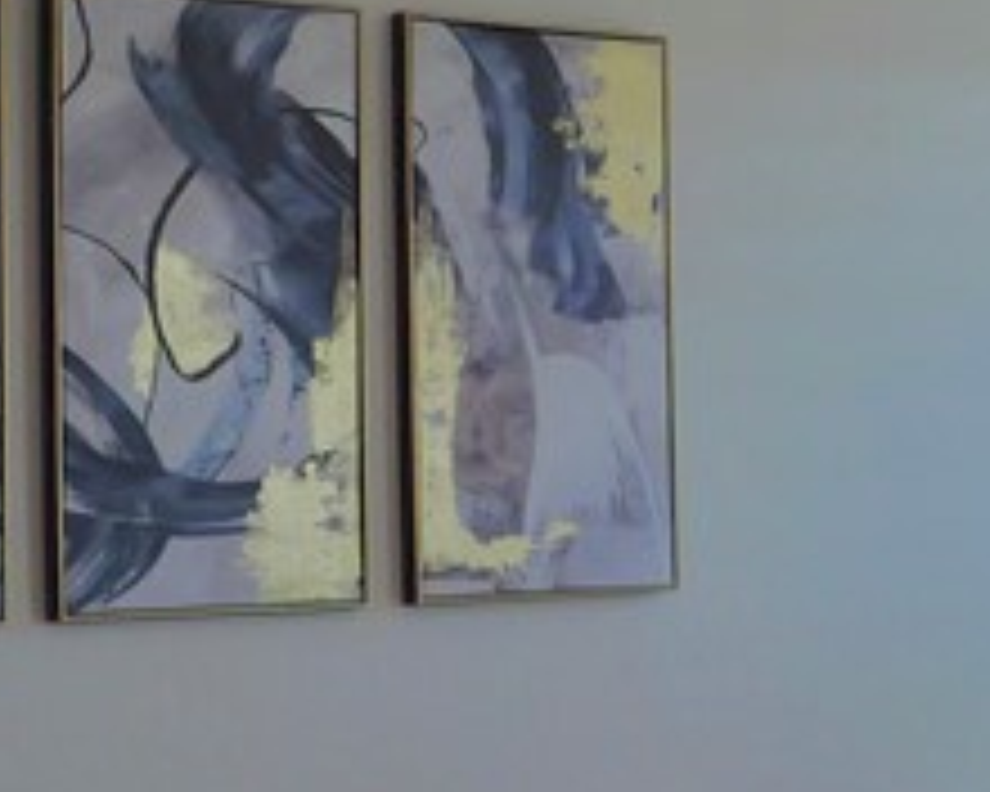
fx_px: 3457
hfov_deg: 13.4
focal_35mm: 118
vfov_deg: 13.1
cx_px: 2113
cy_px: 407
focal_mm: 13
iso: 400
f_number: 5
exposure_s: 1/60
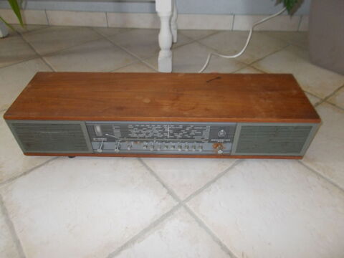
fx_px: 258
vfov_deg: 53.1
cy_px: 129
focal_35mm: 26
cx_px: 172
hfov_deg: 67.3
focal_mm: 4.6
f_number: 3.2
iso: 200
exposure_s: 1/25
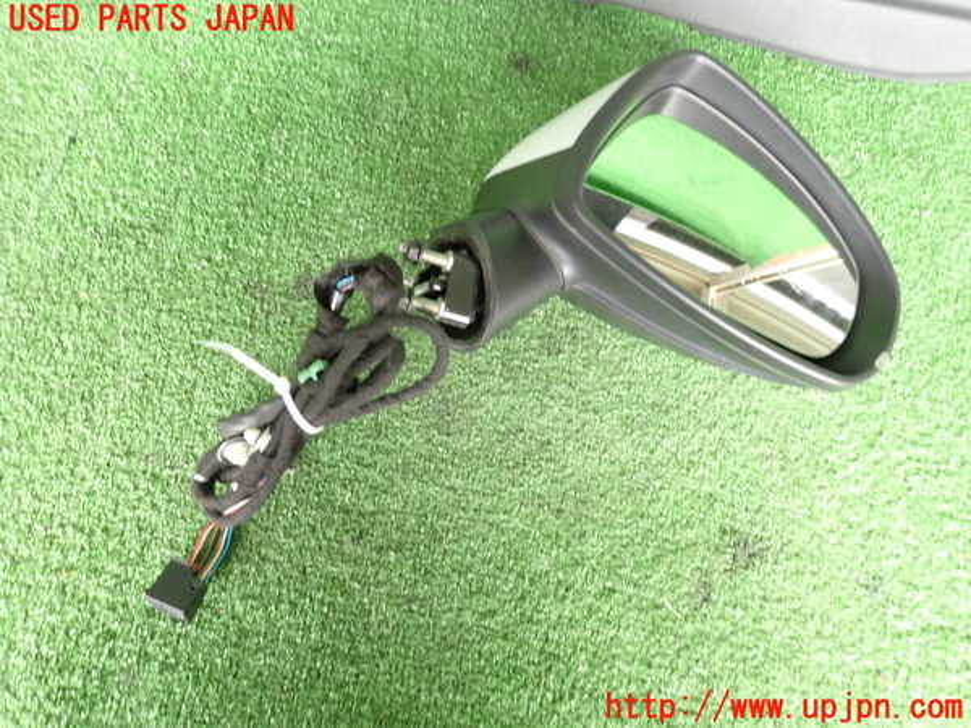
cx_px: 486
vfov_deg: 54.9
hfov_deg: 69.4
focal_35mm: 25
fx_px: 701
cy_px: 364
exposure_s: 1/30
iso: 200
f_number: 2
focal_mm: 4.5
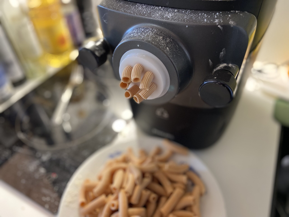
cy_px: 108
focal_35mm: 26
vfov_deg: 53.1
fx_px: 217
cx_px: 144
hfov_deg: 67.3
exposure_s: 1/50
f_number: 1.8
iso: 320
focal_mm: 4.25
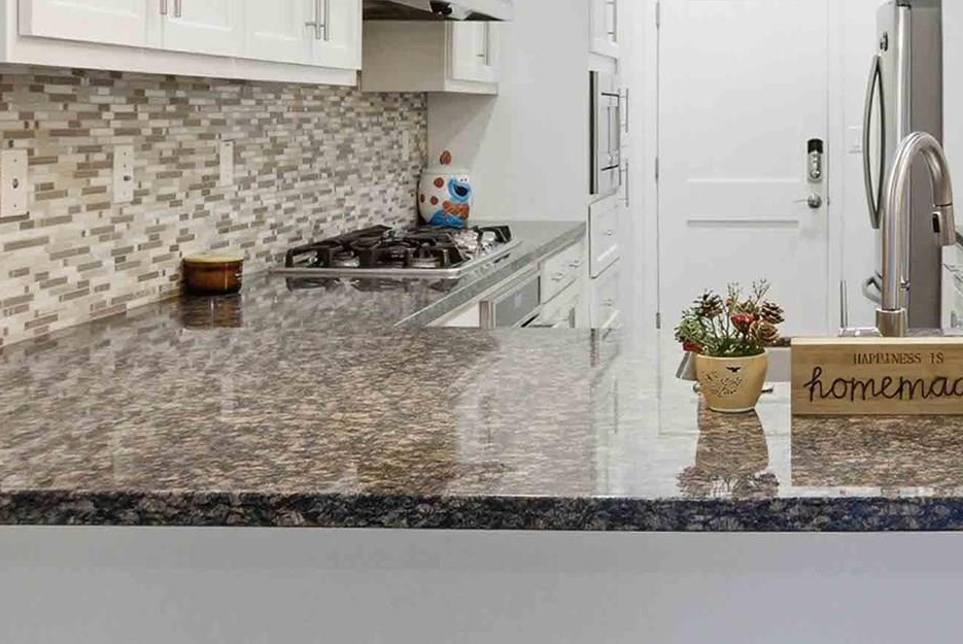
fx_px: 1231
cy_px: 158
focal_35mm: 46
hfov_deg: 41.0
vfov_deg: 28.8
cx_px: 764
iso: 2000
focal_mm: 14
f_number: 8
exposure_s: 1/400
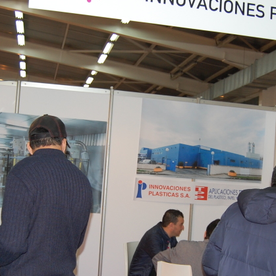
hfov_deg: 30.6
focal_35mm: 56
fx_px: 505
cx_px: 140
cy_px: 177
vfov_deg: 30.4
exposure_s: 1/60
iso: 400
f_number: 3.5
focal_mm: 18
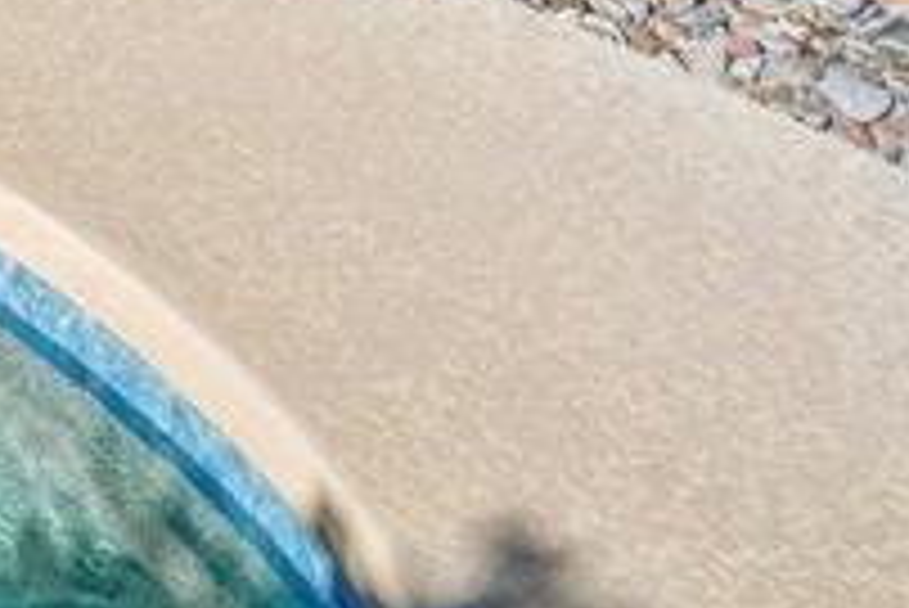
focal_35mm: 81
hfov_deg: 19.6
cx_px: -666
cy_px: -910
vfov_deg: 12.6
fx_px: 2047
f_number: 8
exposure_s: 1/400
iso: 100
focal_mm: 16
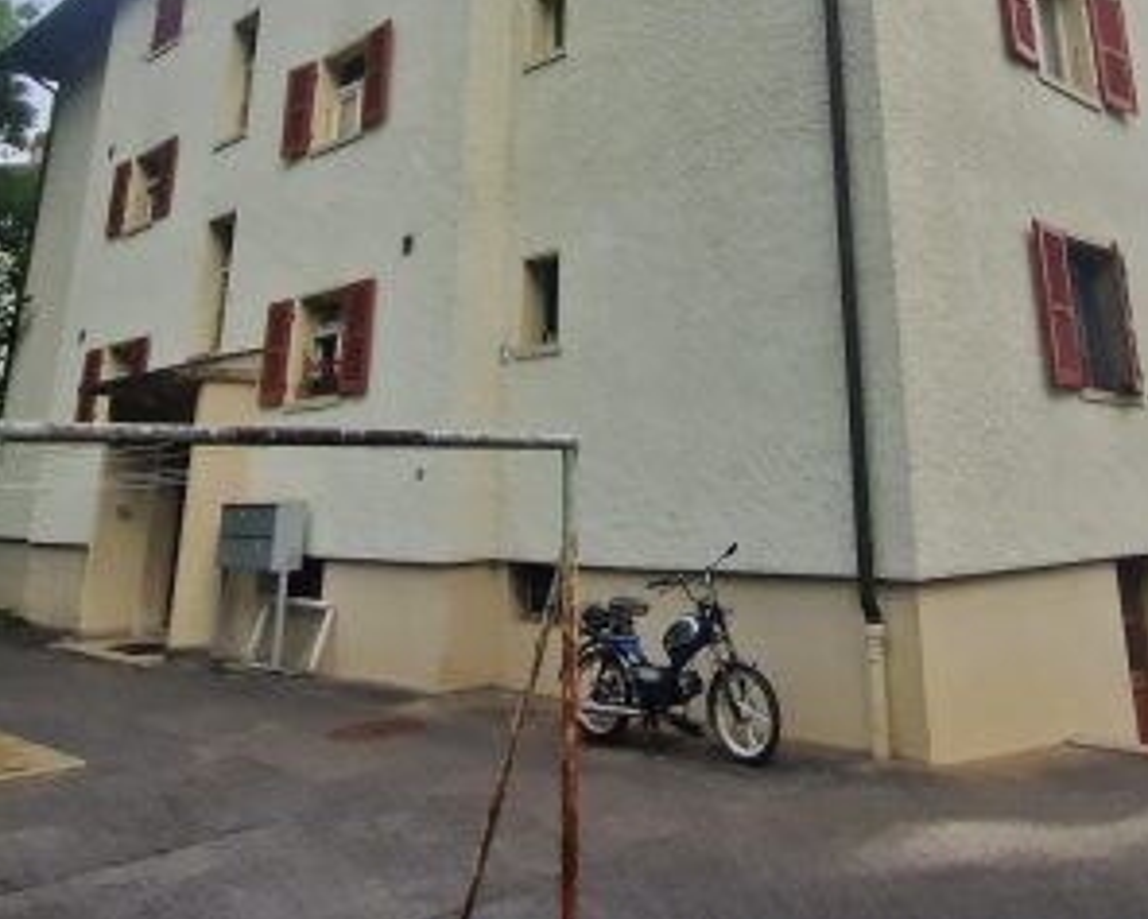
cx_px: 667
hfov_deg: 58.4
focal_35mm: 30
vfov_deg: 44.4
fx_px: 1020
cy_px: 103
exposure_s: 1/1960
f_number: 2.2
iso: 50
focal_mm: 2.2
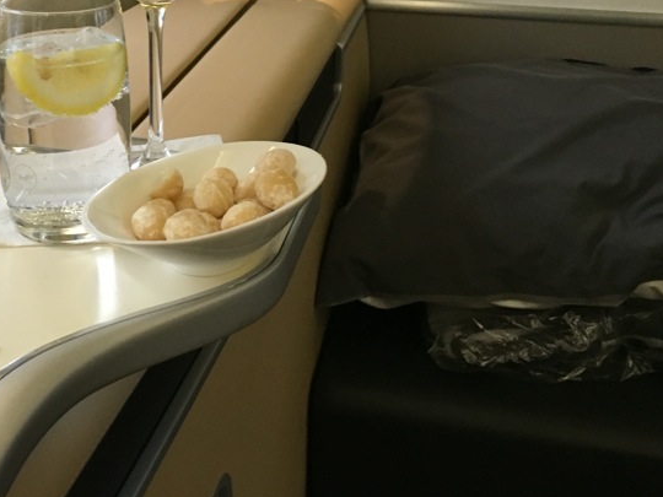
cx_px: 184
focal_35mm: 55
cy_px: 29
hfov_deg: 34.4
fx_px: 1053
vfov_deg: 25.5
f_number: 2.2
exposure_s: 1/30
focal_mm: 4.15
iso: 125
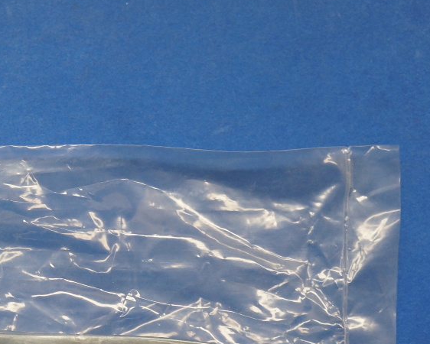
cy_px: 273
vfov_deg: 14.7
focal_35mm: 104
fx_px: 1324
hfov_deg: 17.9
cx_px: -18
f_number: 5
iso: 400
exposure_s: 1/100
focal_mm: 26
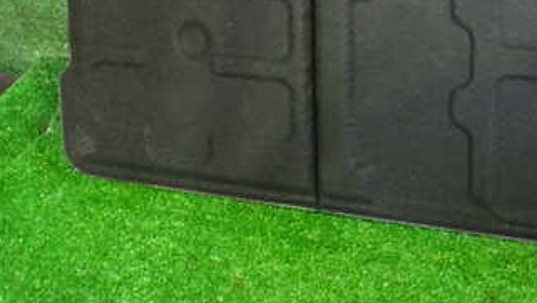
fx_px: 869
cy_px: 47
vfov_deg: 19.5
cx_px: 499
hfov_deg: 32.4
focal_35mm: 61
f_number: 2.3
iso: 1000
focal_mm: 5.4
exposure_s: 1/25
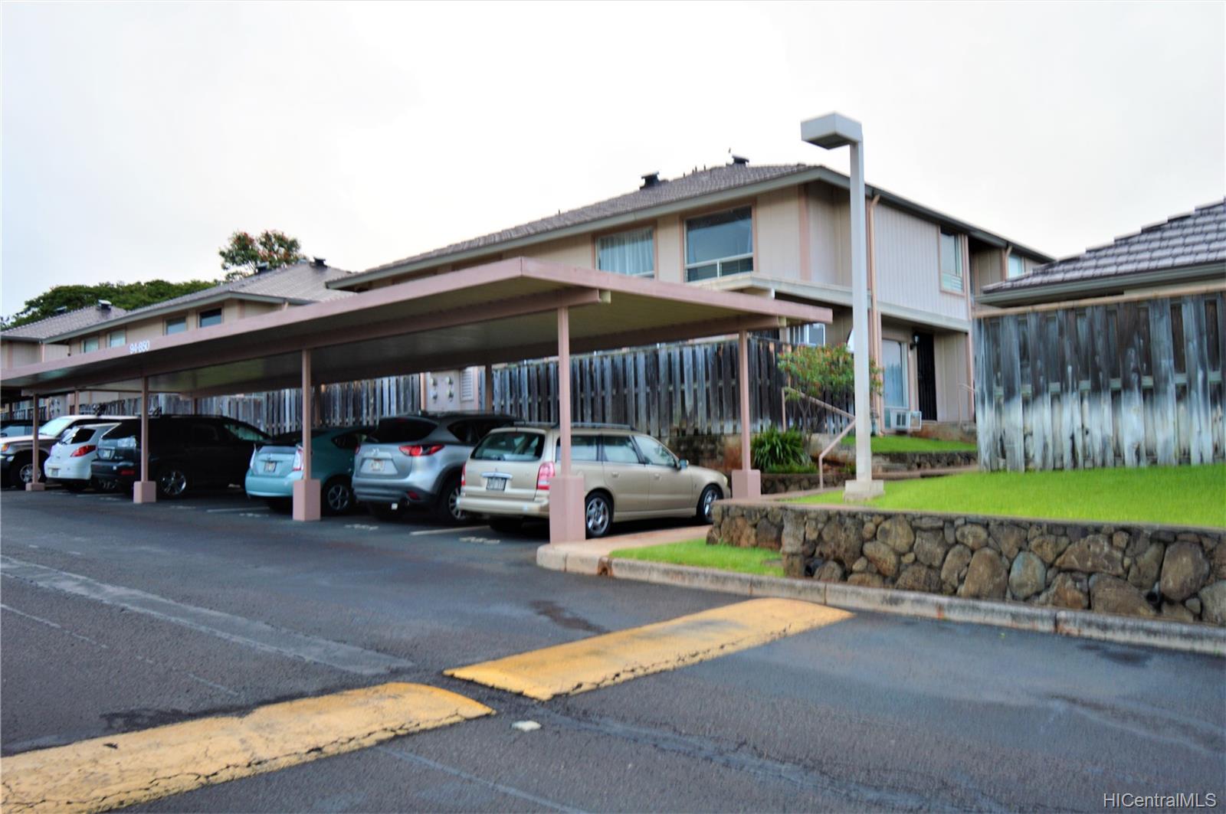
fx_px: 1021
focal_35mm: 30
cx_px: 613
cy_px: 407
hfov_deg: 62.0
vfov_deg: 43.5
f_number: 5.6
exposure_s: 1/13
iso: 100
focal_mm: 20
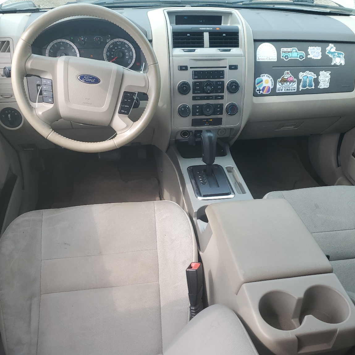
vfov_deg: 51.1
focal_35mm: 32
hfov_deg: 51.0
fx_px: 371
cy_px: 184
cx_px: 193
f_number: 1.5
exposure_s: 1/476
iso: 50
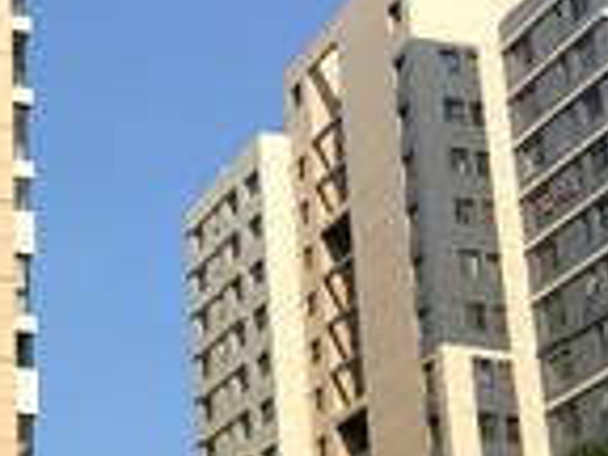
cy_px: 475
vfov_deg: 14.4
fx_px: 1774
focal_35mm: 101
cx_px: -215
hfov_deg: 18.0
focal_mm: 4.15
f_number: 2.2
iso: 32
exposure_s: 1/2475
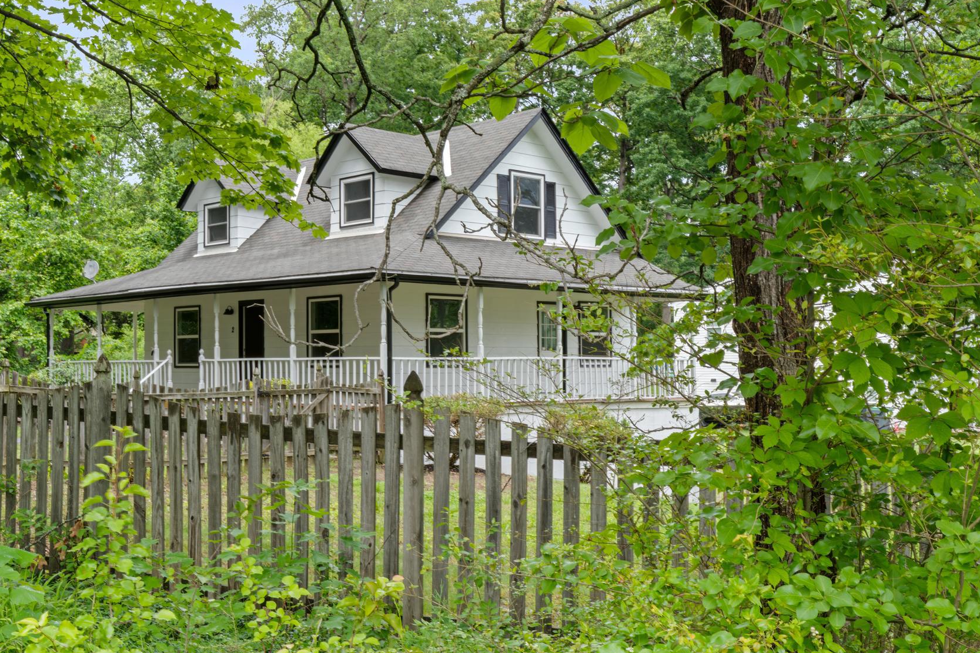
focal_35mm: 43
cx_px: 385
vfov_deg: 31.2
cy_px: 338
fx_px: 1170
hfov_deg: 45.2
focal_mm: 35
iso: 125
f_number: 22
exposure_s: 1/1.25
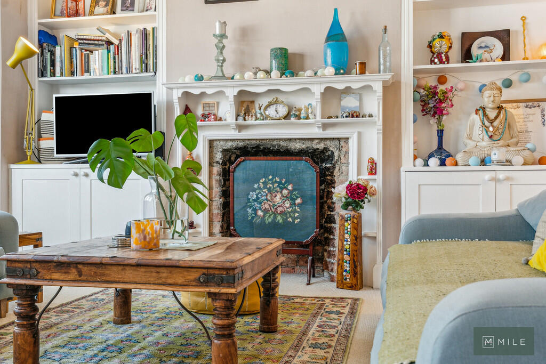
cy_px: 182
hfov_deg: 53.1
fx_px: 546
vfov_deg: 36.9
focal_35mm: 36
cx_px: 273
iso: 400
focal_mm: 24
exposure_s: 1/10
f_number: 8
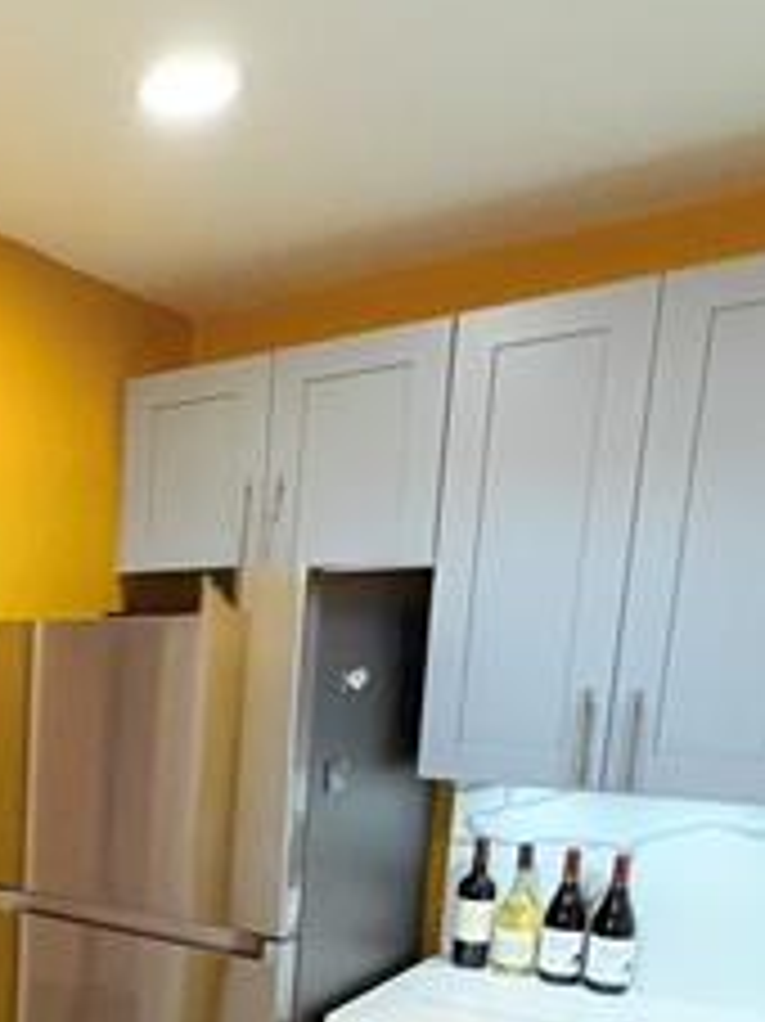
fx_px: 1091
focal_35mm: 37
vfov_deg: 46.6
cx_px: -68
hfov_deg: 33.8
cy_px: 864
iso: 125
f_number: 2.2
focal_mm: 2.22
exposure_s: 1/120
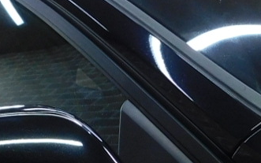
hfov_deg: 17.7
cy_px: 225
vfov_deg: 10.8
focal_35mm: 118
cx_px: 108
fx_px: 839
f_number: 3
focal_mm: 4
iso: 180
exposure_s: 1/30
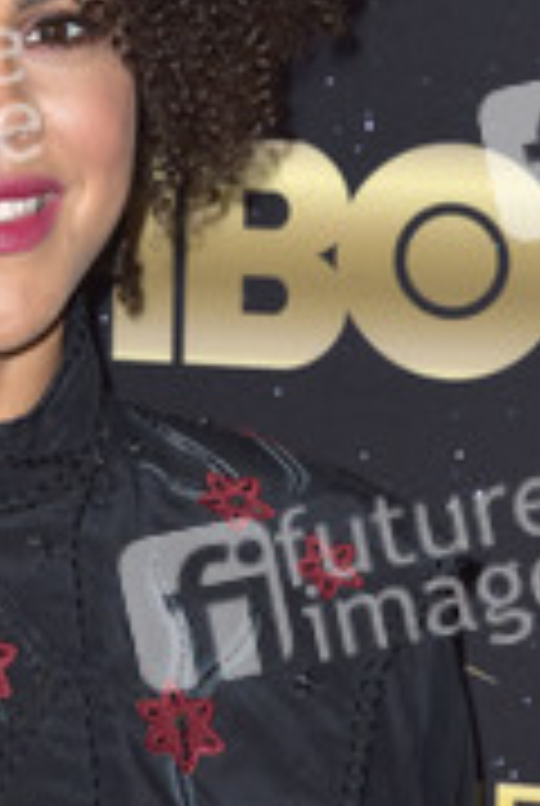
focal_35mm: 301
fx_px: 6746
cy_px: 360
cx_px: -56
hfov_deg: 4.6
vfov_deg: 6.8
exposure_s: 1/250
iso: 320
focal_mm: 135
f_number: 7.1
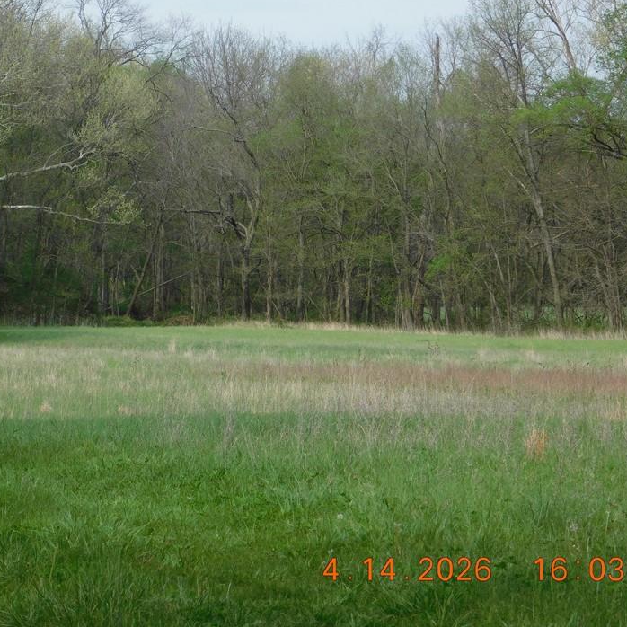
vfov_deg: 9.1
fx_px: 3935
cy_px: 296
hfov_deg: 9.1
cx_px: 223
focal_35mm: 192
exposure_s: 1/500
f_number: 5.1
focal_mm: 26.3
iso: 125
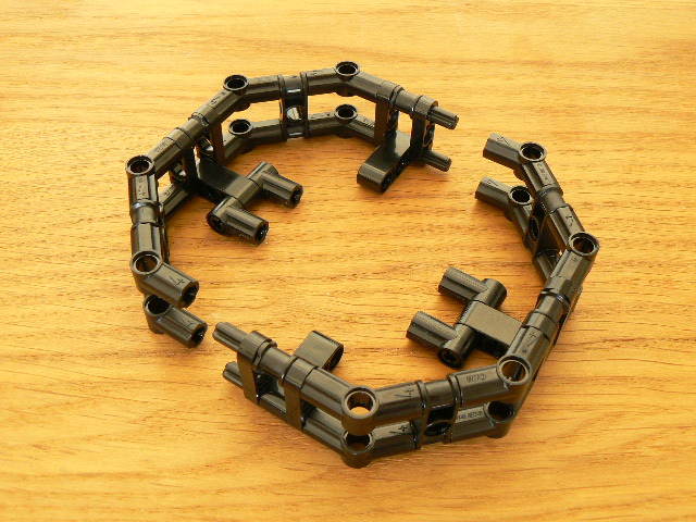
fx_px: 724
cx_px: 348
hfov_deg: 51.4
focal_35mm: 36
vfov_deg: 39.7
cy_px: 261
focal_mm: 6
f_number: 4
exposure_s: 1.6
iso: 100
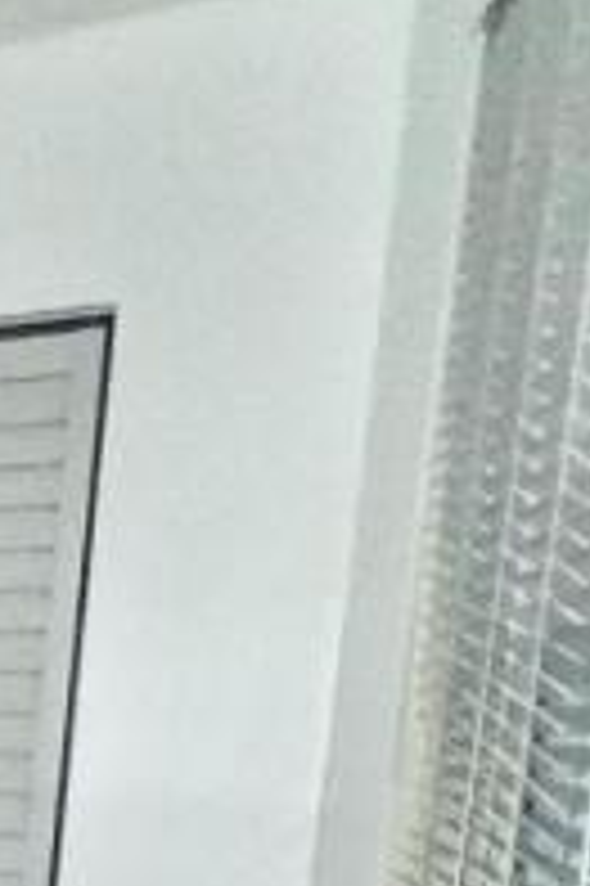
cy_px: 922
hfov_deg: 10.3
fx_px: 1625
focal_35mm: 66
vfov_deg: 28.3
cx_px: -1351
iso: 125
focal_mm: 1.57
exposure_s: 1/27
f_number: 1.8
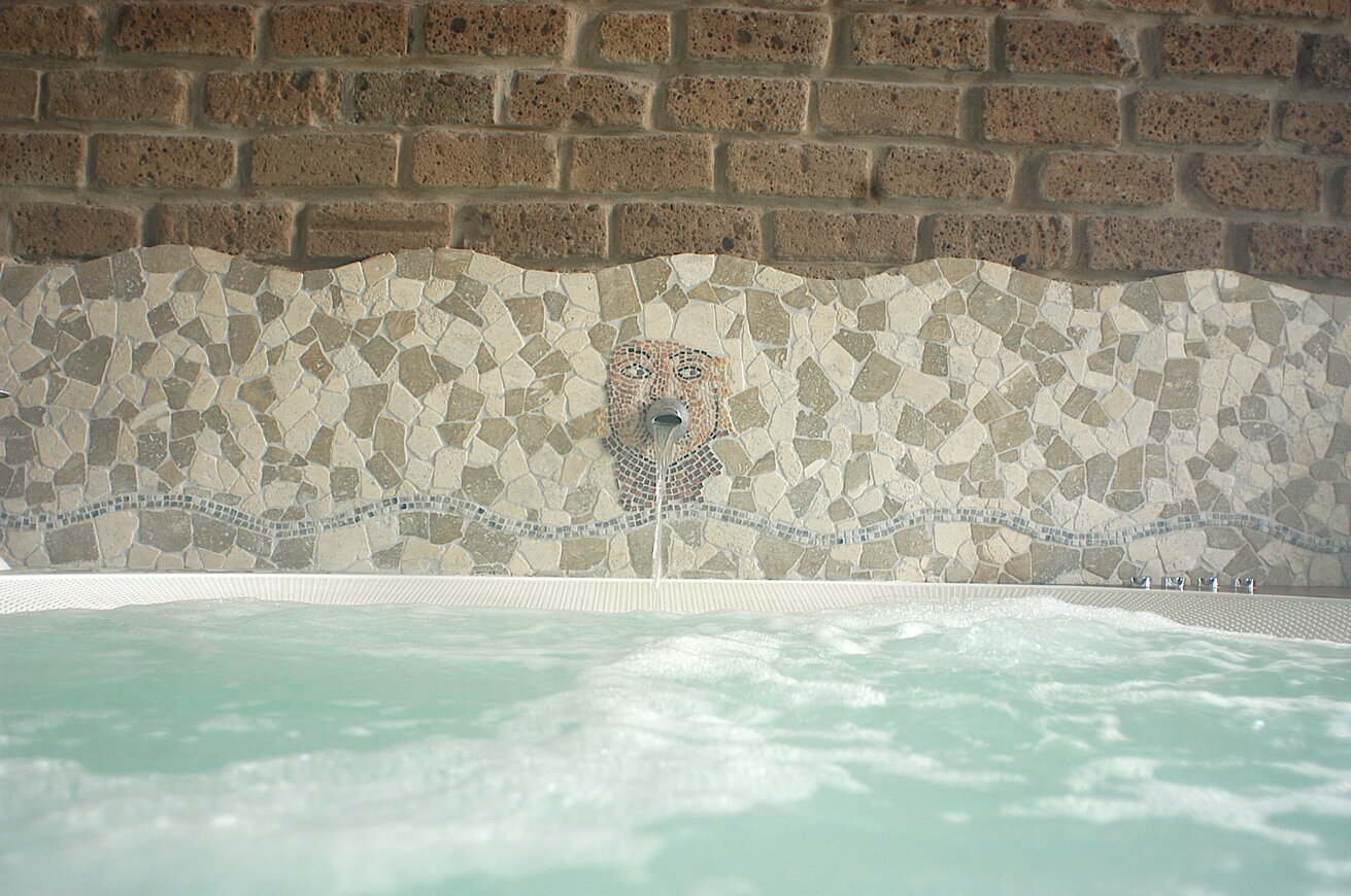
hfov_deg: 62.0
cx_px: 676
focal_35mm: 30
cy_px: 448
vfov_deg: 43.5
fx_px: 1124
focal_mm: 20
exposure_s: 1/50
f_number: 4
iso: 320
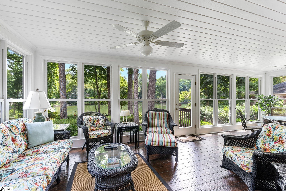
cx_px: 143
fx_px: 127
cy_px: 96
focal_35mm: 16
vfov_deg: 73.7
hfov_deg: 96.7
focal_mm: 16
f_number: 9
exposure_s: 1/2
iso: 200
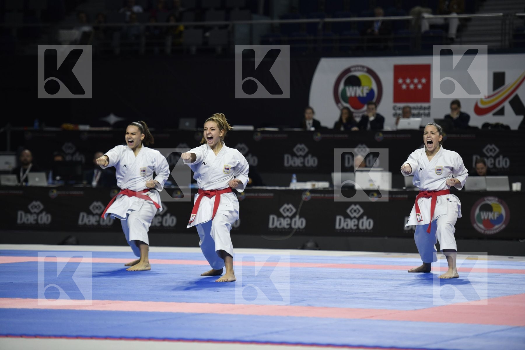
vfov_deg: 9.1
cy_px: 175
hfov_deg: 13.7
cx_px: 262
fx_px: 2187
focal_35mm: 150
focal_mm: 150
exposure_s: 1/800
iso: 800
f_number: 2.8
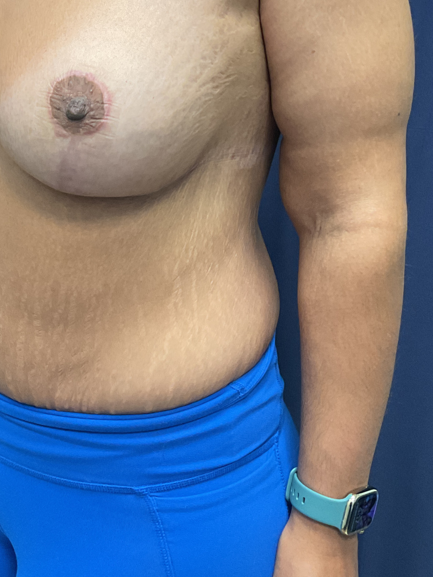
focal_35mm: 46
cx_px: 116
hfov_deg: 31.0
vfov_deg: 41.0
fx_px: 767
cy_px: 220
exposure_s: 1/50
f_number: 1.8
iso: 100
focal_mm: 3
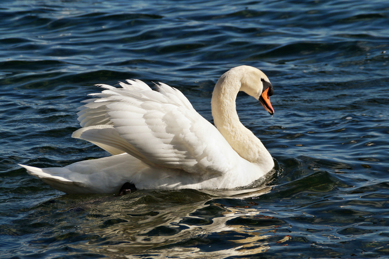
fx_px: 3240
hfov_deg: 6.9
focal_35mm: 300
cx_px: 194
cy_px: 130
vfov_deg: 4.6
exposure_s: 1/1000
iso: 320
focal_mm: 200
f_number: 9
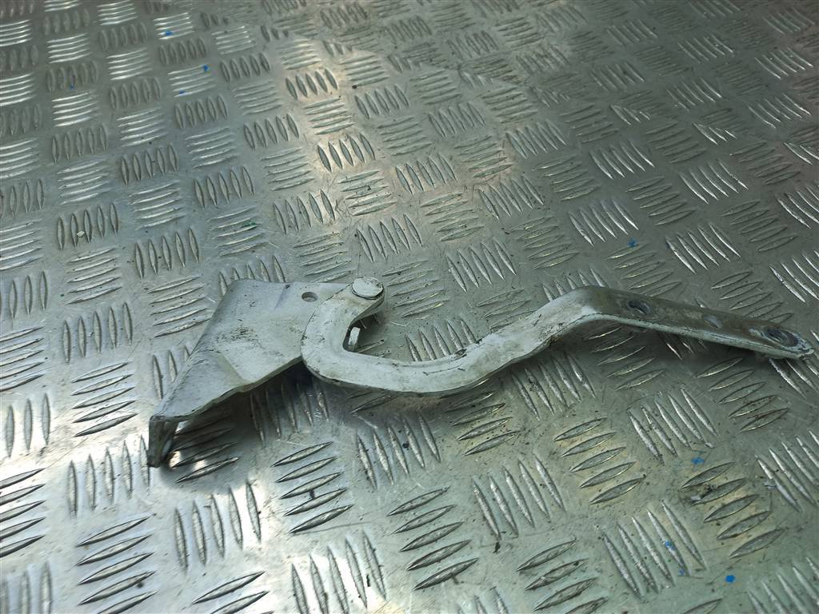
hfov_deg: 69.4
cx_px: 410
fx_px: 591
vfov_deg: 54.9
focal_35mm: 25
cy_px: 307
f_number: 1.8
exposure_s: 1/100
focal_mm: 4.6
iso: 40
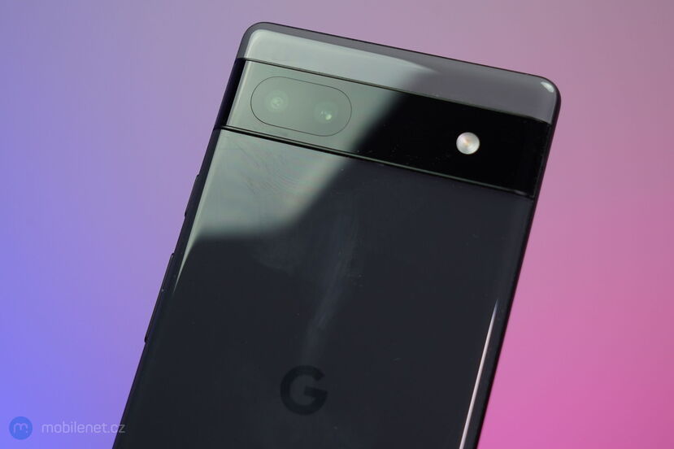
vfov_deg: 27.0
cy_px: 224
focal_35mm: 50
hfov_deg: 39.6
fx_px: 936
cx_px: 337
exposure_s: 1/160
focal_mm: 50
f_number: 7.1
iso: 800
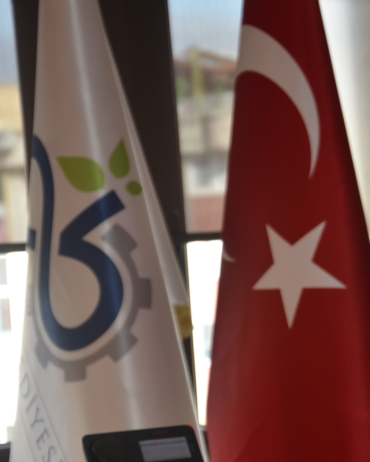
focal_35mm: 192
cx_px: 433
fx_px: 2628
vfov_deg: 10.1
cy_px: 250
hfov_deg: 8.0
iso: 360
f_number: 5.3
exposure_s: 1/125
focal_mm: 70
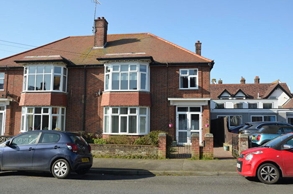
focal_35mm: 32
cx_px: 146
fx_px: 256
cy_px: 97
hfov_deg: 59.6
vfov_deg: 41.5
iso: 180
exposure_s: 1/250
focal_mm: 21
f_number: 8
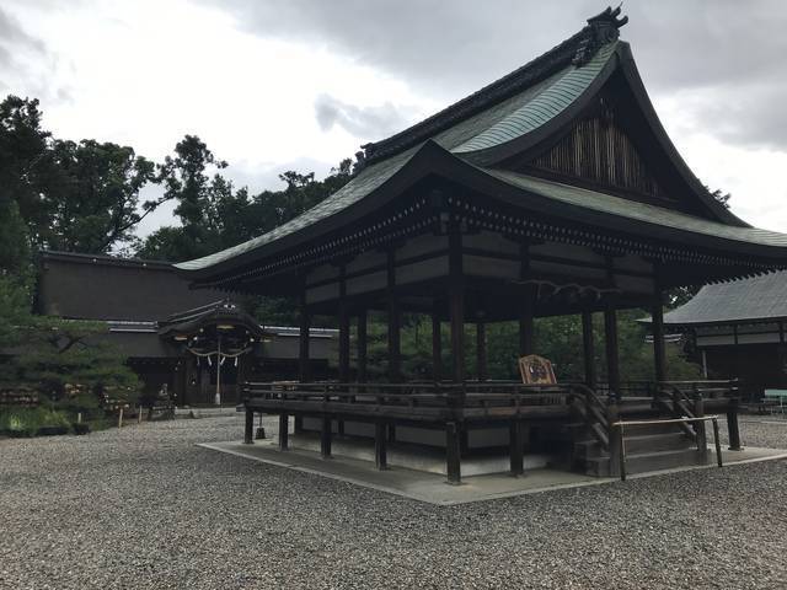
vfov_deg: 49.7
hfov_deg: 63.4
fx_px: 637
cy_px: 295
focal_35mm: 28
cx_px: 394
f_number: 1.8
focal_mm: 3.99
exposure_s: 1/1953
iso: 20
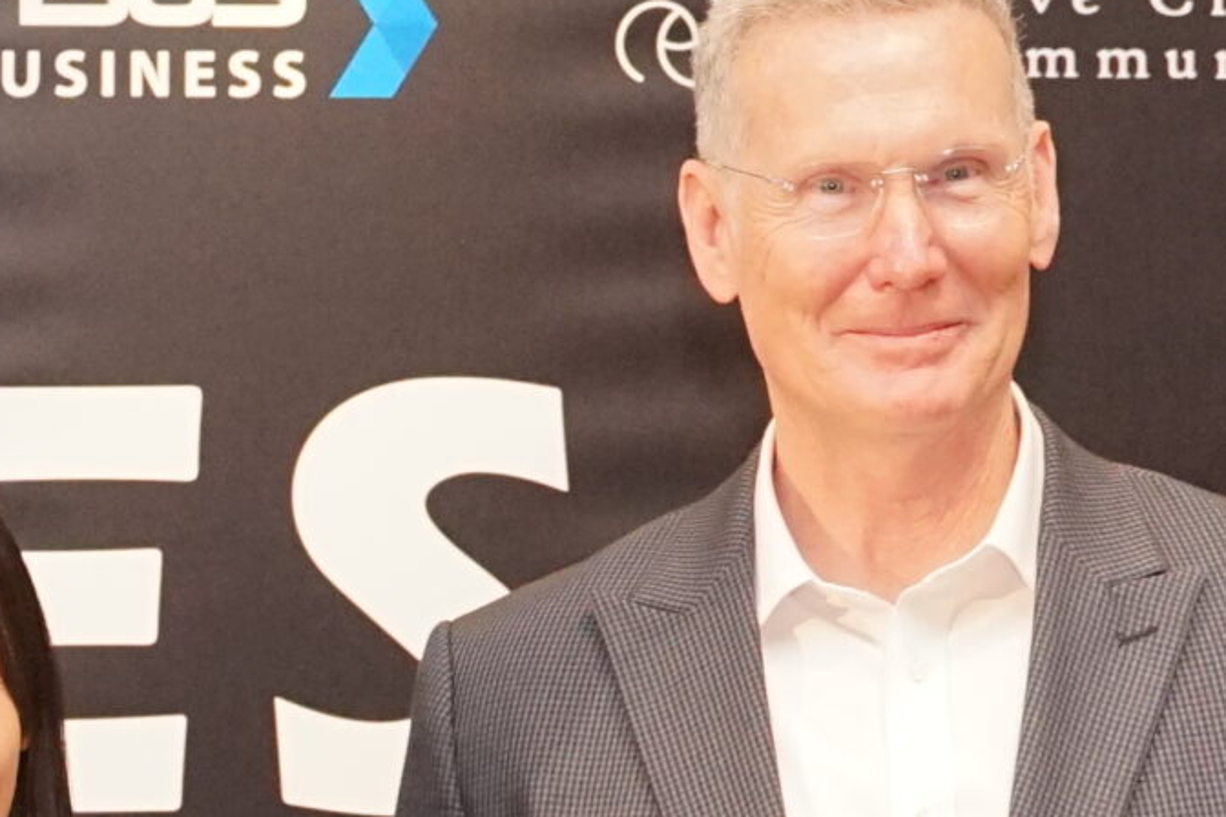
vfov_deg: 8.5
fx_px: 5448
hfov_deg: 12.5
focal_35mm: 160
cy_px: 1050
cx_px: -341
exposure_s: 1/200
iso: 2000
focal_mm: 28
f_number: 4
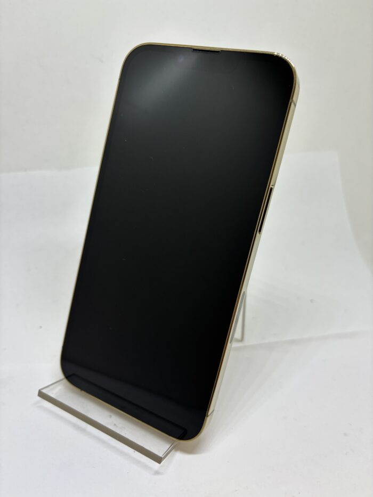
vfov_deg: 67.3
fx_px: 373
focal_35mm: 26
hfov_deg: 53.1
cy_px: 248
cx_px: 186
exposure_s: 1/121
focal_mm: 5.96
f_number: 1.6
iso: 50
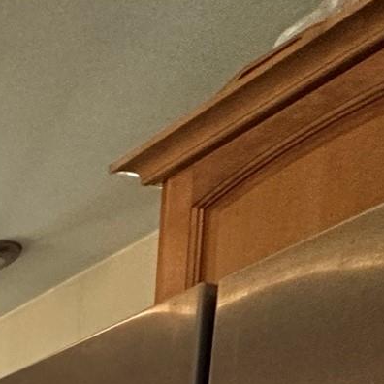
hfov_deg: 15.1
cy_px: 737
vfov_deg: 18.8
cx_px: -541
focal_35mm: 64
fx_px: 803
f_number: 2.2
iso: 250
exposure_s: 1/60
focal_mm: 2.22
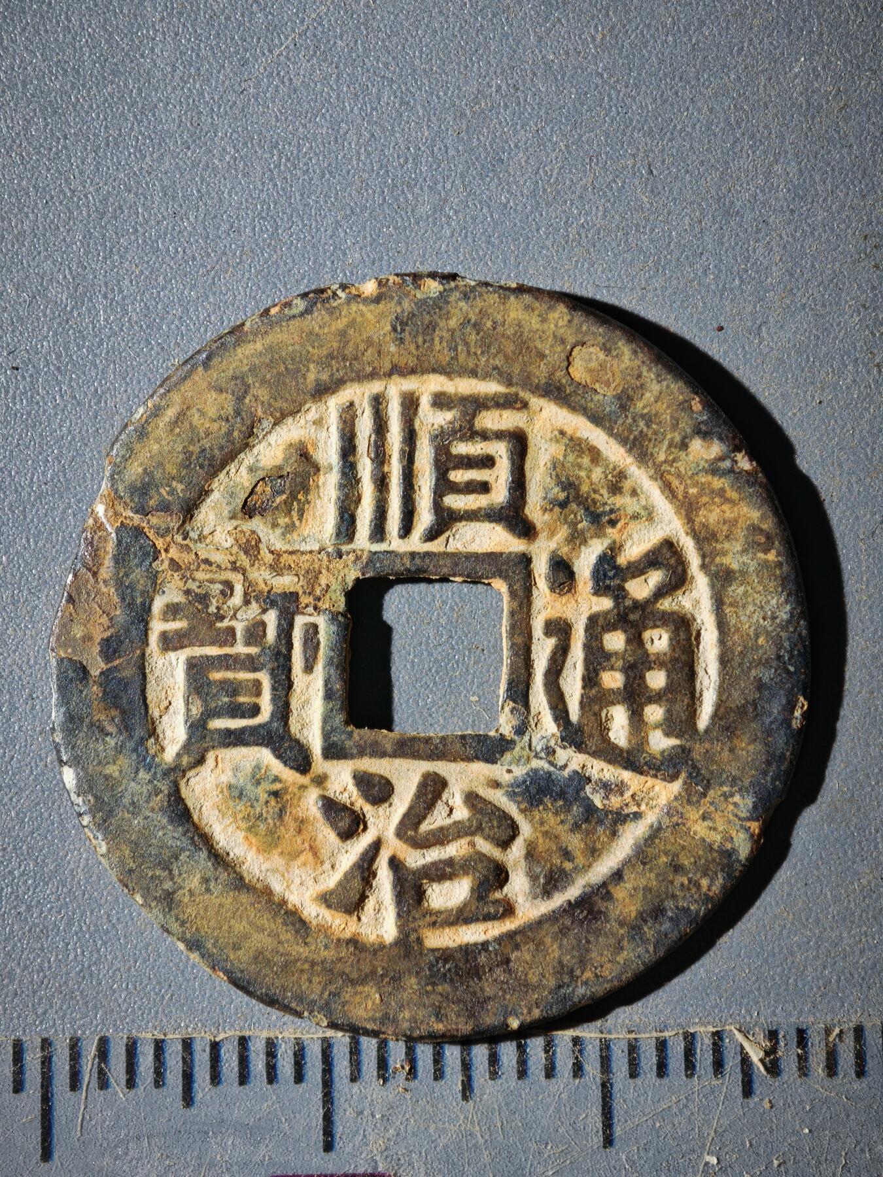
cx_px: 442
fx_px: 3027
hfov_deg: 16.6
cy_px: 588
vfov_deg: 22.0
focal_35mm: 89
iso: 160
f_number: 2
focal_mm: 9
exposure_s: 1/100
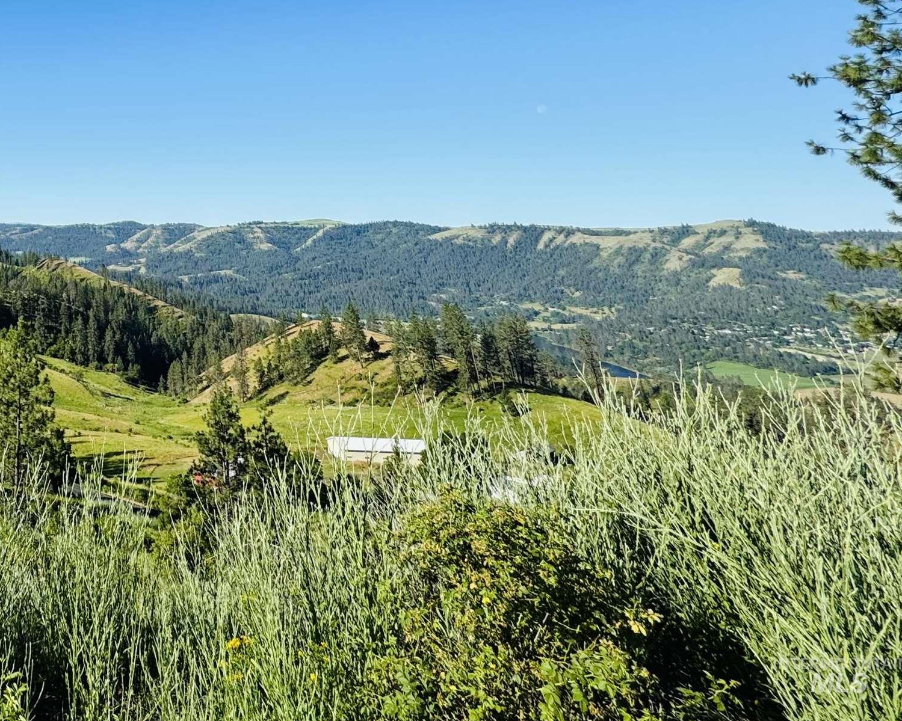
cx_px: -12
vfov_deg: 45.2
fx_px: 747
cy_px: 34
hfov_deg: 49.8
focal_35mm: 28
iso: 50
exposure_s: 1/1748
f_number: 2.2
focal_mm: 2.22
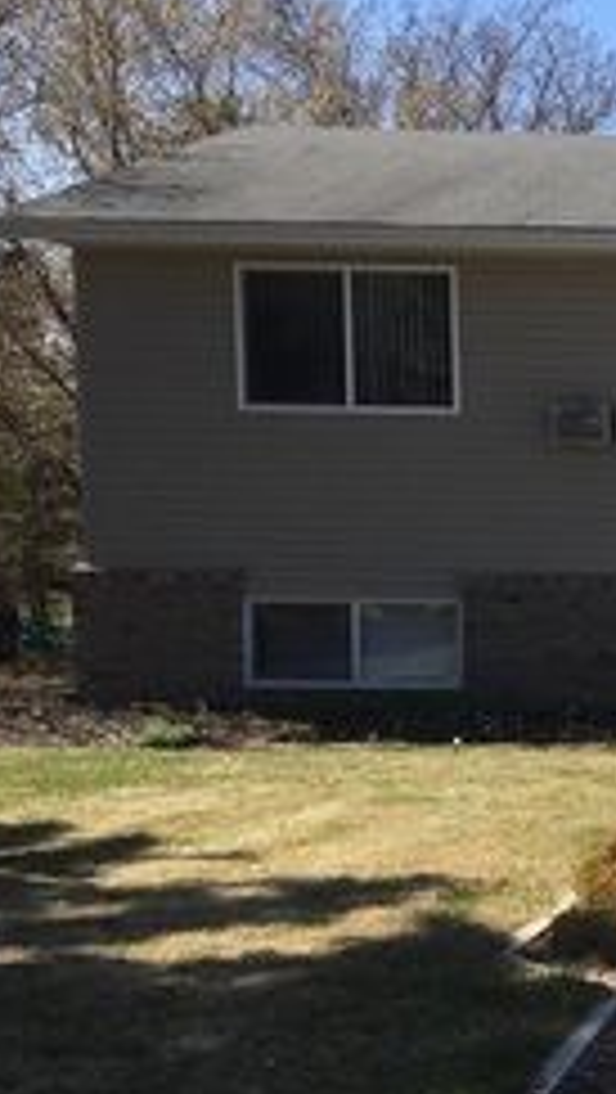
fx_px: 1884
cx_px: 1003
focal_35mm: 65
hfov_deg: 16.4
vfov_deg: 32.2
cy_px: 655
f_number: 2.2
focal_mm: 4.15
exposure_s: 1/1399
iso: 25
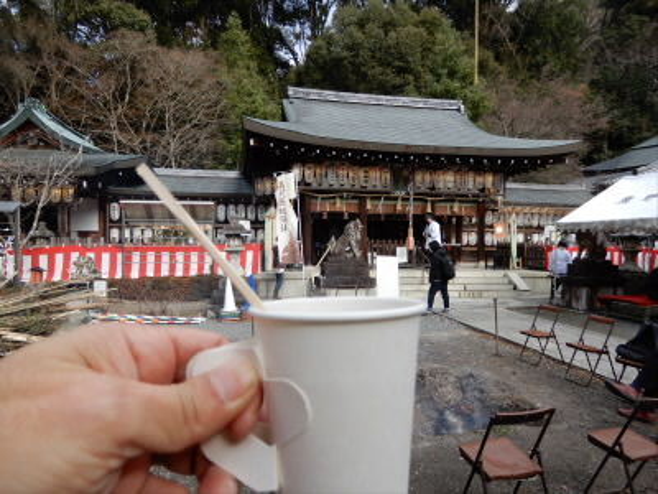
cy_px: 247
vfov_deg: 56.8
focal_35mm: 24
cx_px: 329
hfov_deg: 71.6
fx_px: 456
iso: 80
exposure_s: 1/320
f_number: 3.4
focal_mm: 4.3
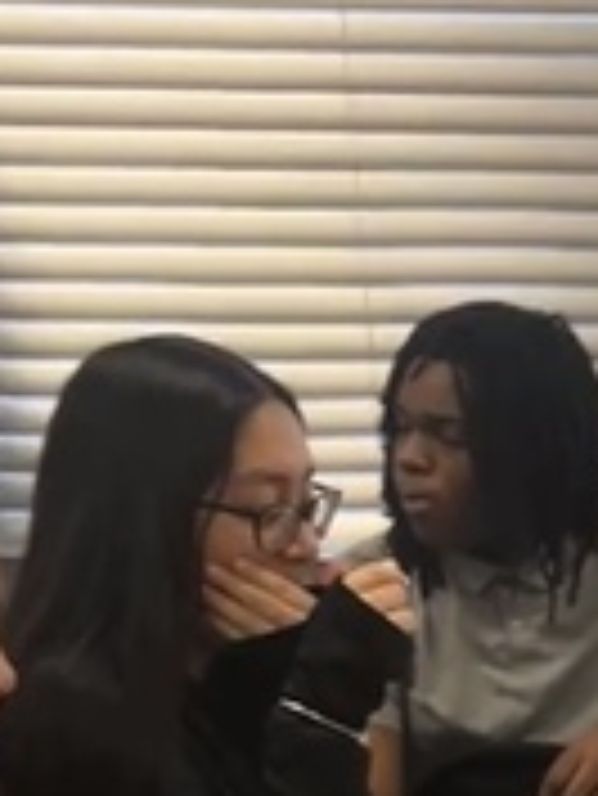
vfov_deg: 12.4
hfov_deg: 8.5
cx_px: 1700
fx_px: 3451
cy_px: 1250
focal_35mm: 150
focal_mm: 5.1
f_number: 1.6
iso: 125
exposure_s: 1/120
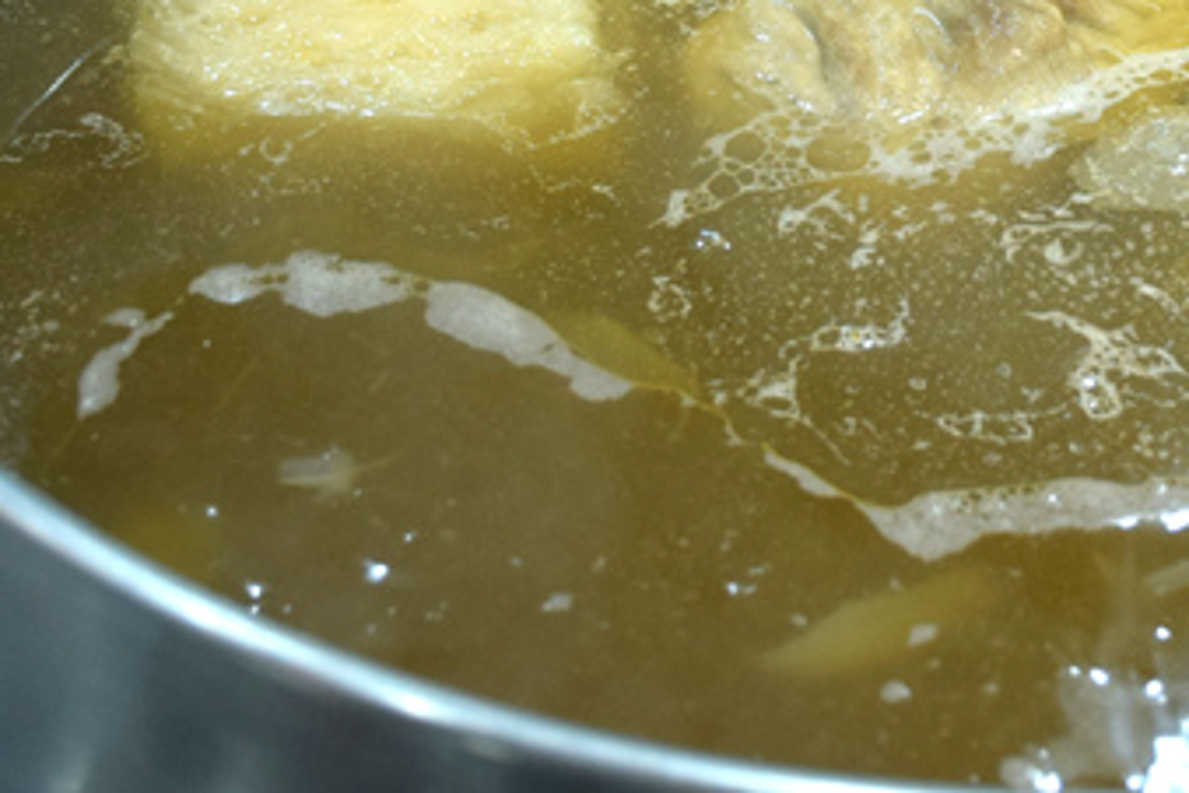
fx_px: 3038
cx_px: 961
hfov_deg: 21.8
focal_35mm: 92
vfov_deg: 14.6
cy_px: -35
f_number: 4.5
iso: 800
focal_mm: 26
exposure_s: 1/80
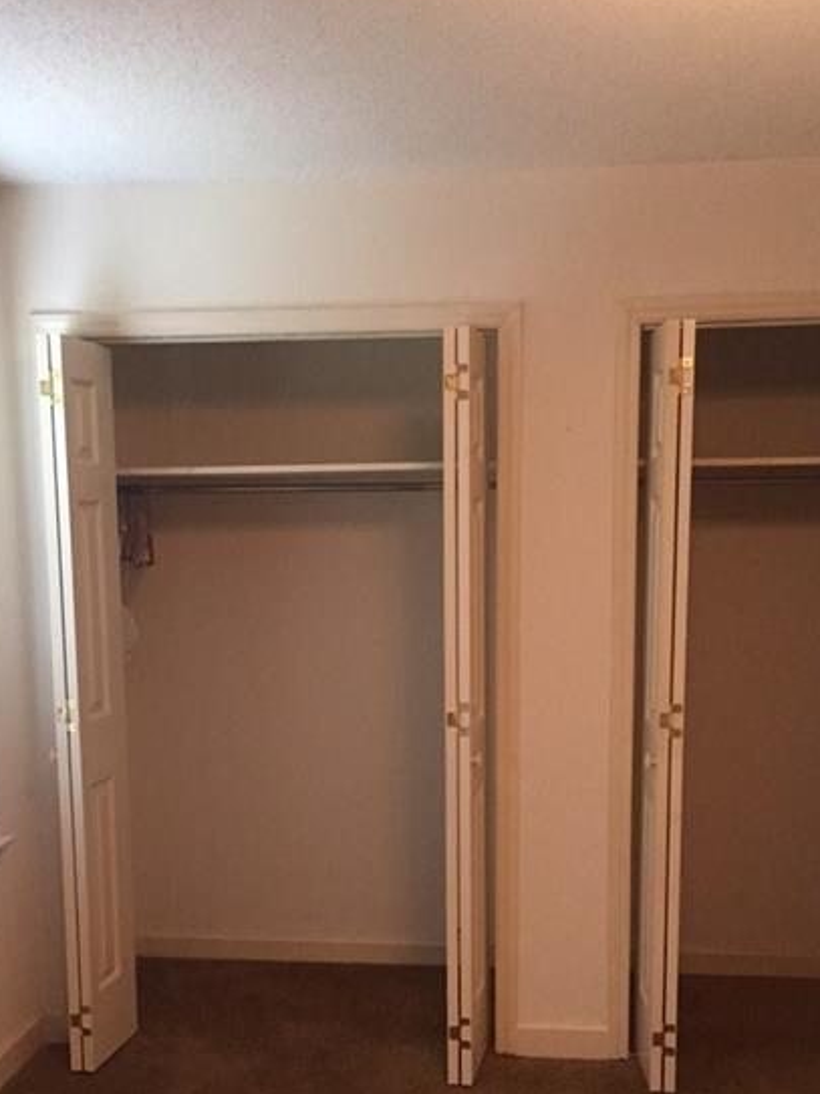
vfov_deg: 45.2
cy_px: 715
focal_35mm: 41
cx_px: 405
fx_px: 1295
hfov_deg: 35.1
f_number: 2.2
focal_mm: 4.15
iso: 250
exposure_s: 1/30
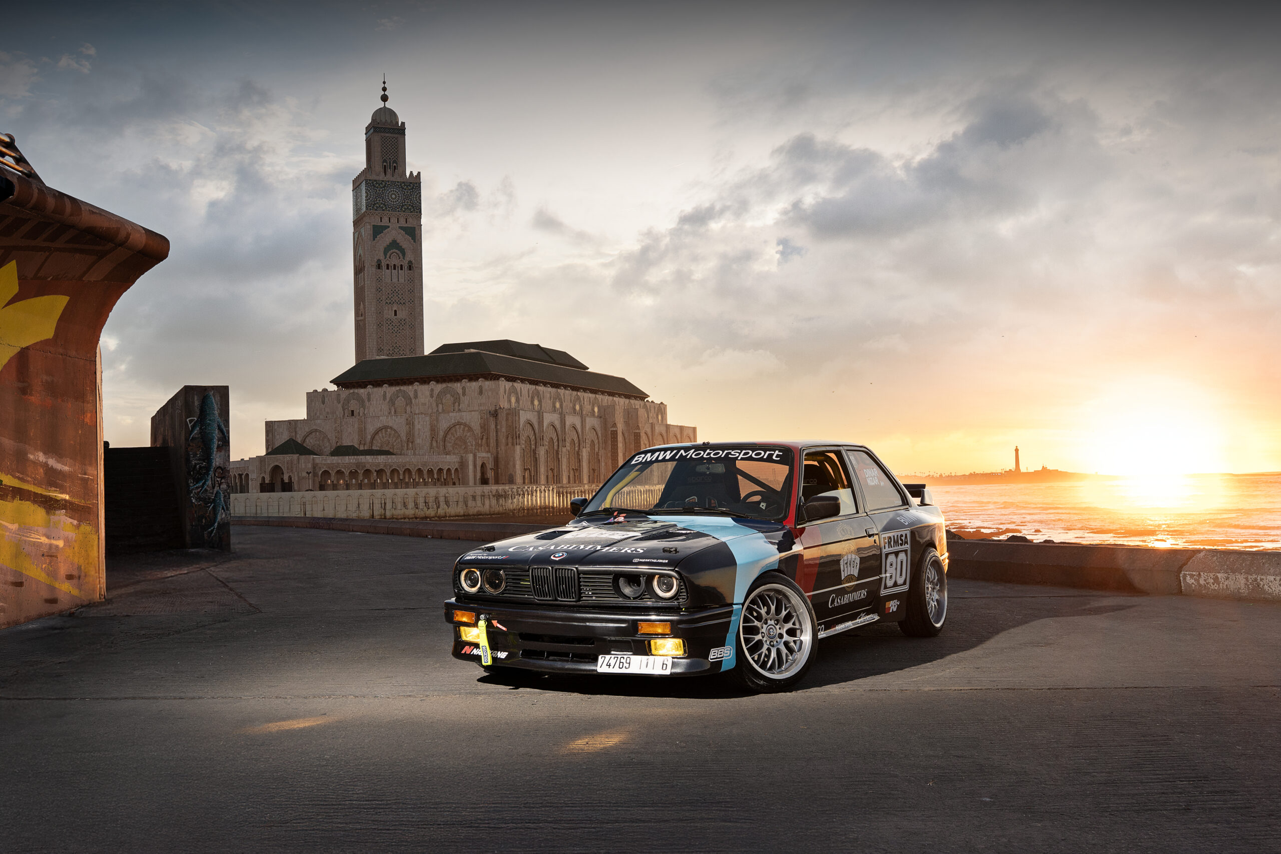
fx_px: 1331
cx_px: 640
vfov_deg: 35.6
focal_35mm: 37
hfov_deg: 51.4
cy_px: 427
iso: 320
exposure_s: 1/100
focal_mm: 37.4
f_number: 9
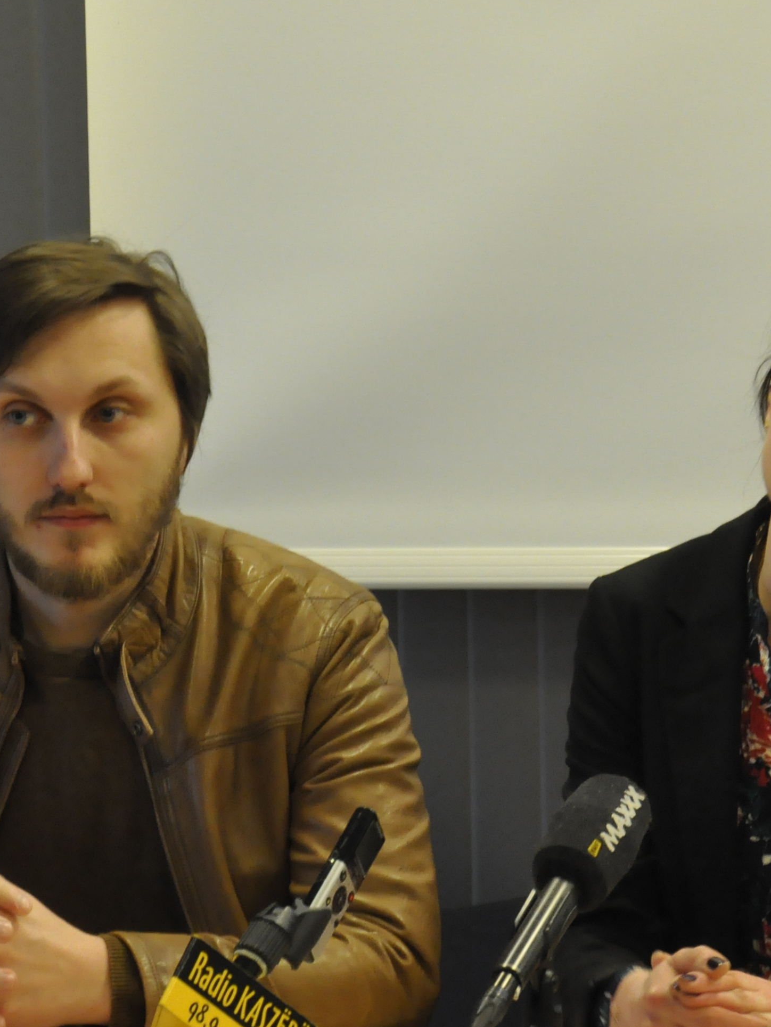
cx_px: 557
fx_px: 7601
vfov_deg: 7.7
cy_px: 413
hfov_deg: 5.8
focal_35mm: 256
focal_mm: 80
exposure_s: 1/20
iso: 1600
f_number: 5.3
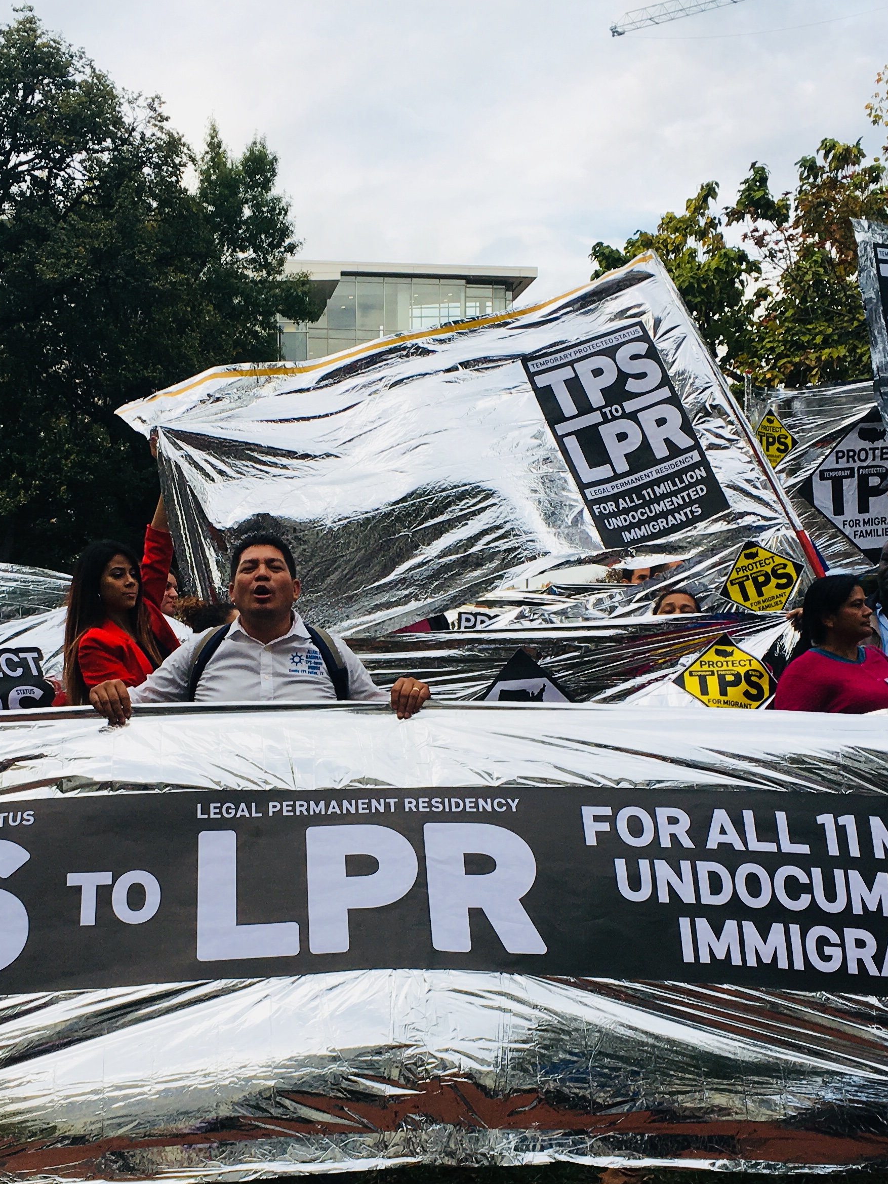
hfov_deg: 29.0
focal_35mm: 50
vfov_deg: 38.0
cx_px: 360
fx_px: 1710
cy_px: 715
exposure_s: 1/346
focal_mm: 4.15
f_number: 2.2
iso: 25
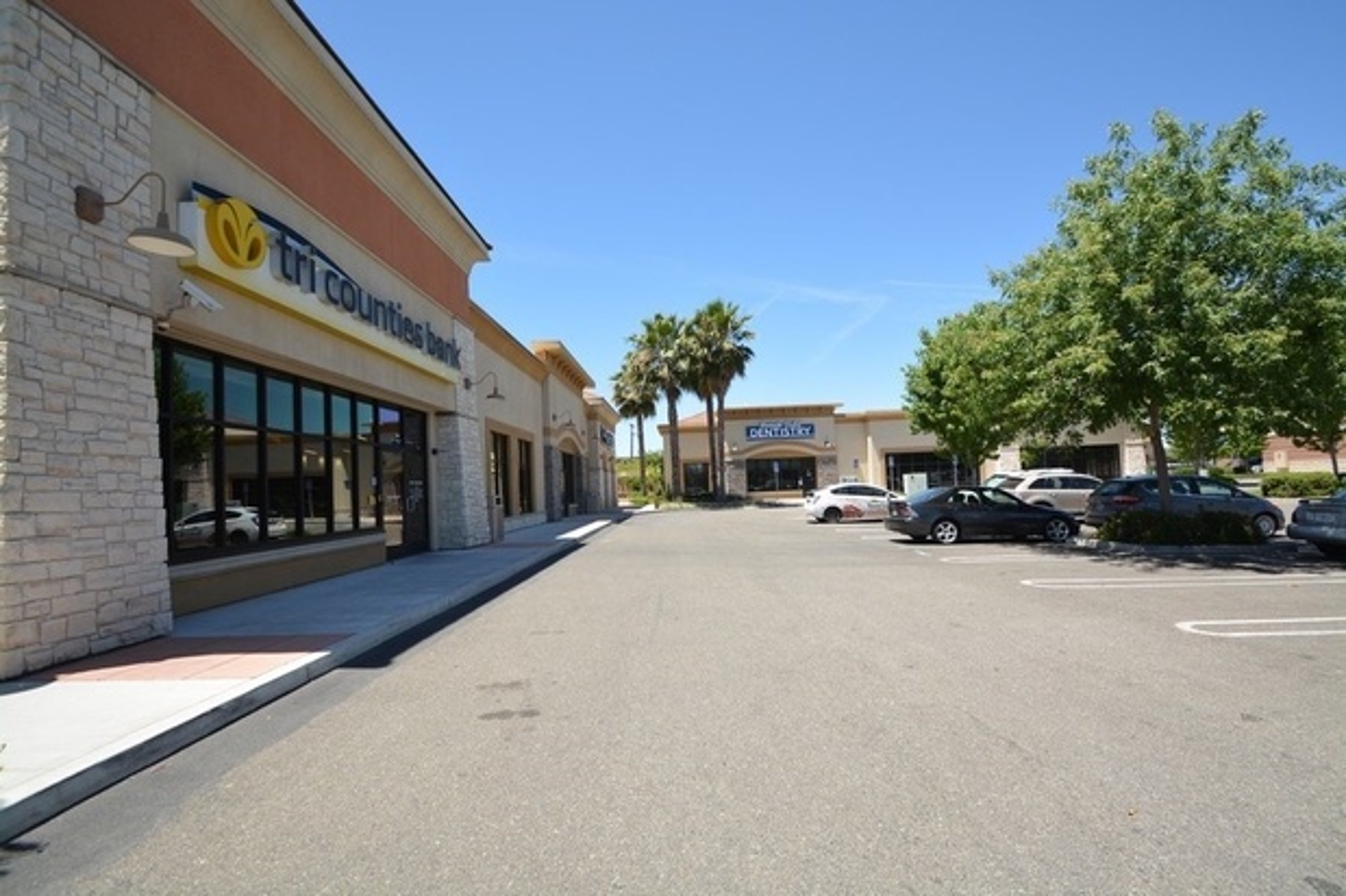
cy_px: 448
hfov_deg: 100.4
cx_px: 673
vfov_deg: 77.3
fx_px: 561
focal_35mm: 15
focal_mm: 10
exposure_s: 1/200
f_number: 8
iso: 100
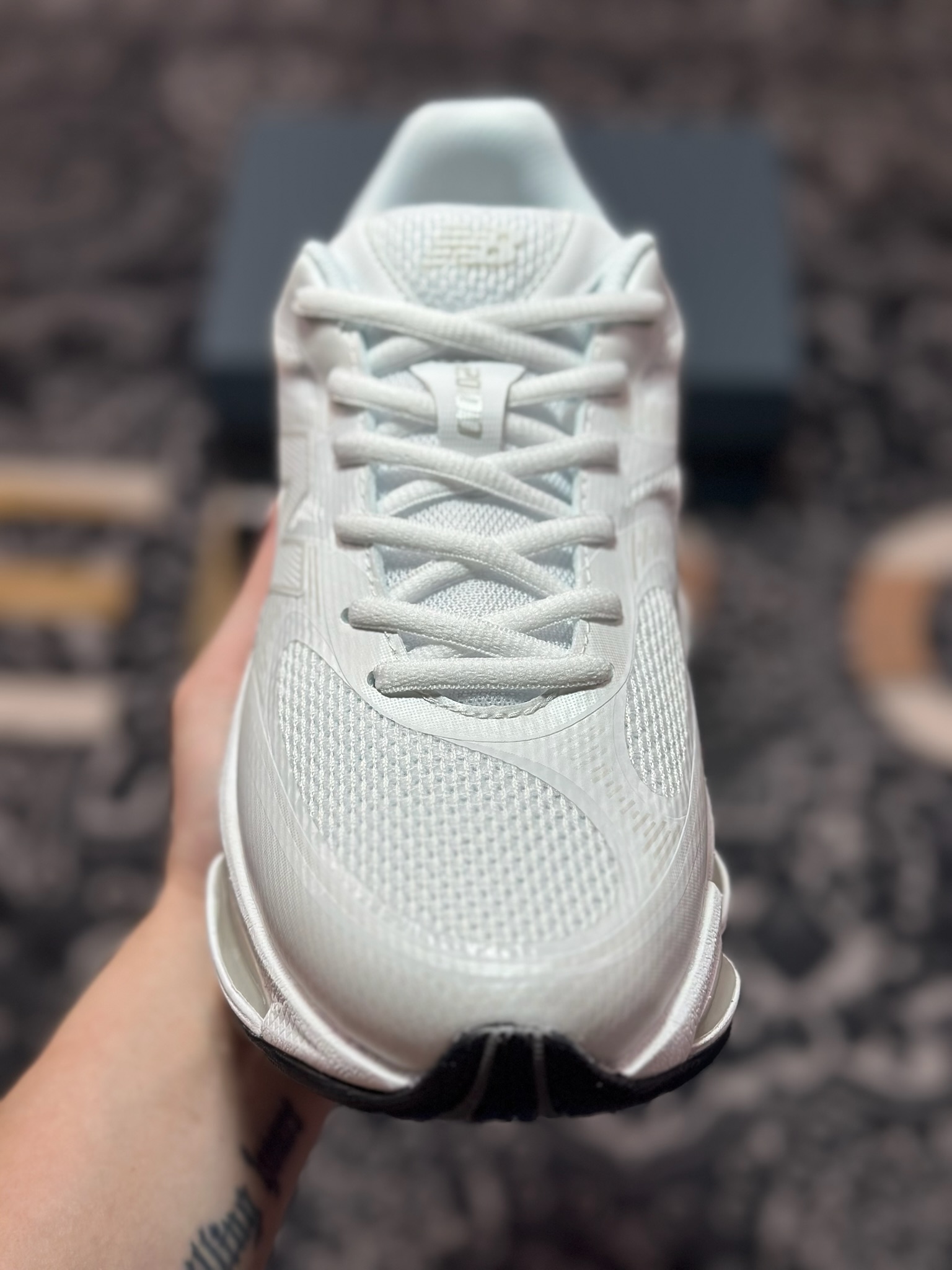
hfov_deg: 30.3
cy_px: 635
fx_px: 1760
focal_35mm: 48
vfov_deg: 39.7
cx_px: 476
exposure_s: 1/1157
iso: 80
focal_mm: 6.86
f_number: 1.78
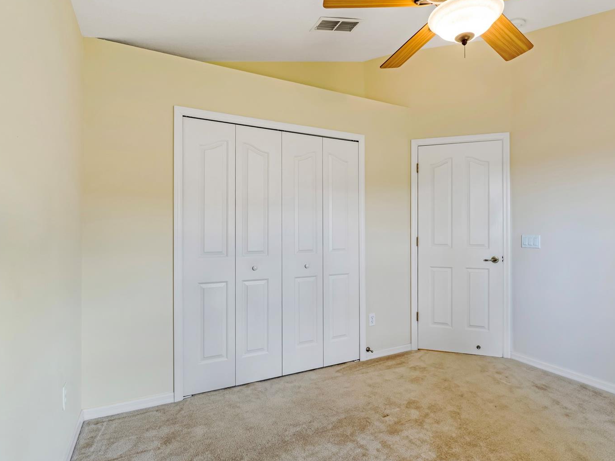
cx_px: 325
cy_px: 235
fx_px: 330
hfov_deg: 85.9
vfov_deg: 69.9
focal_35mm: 19
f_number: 7.1
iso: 250
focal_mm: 11
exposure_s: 1/200
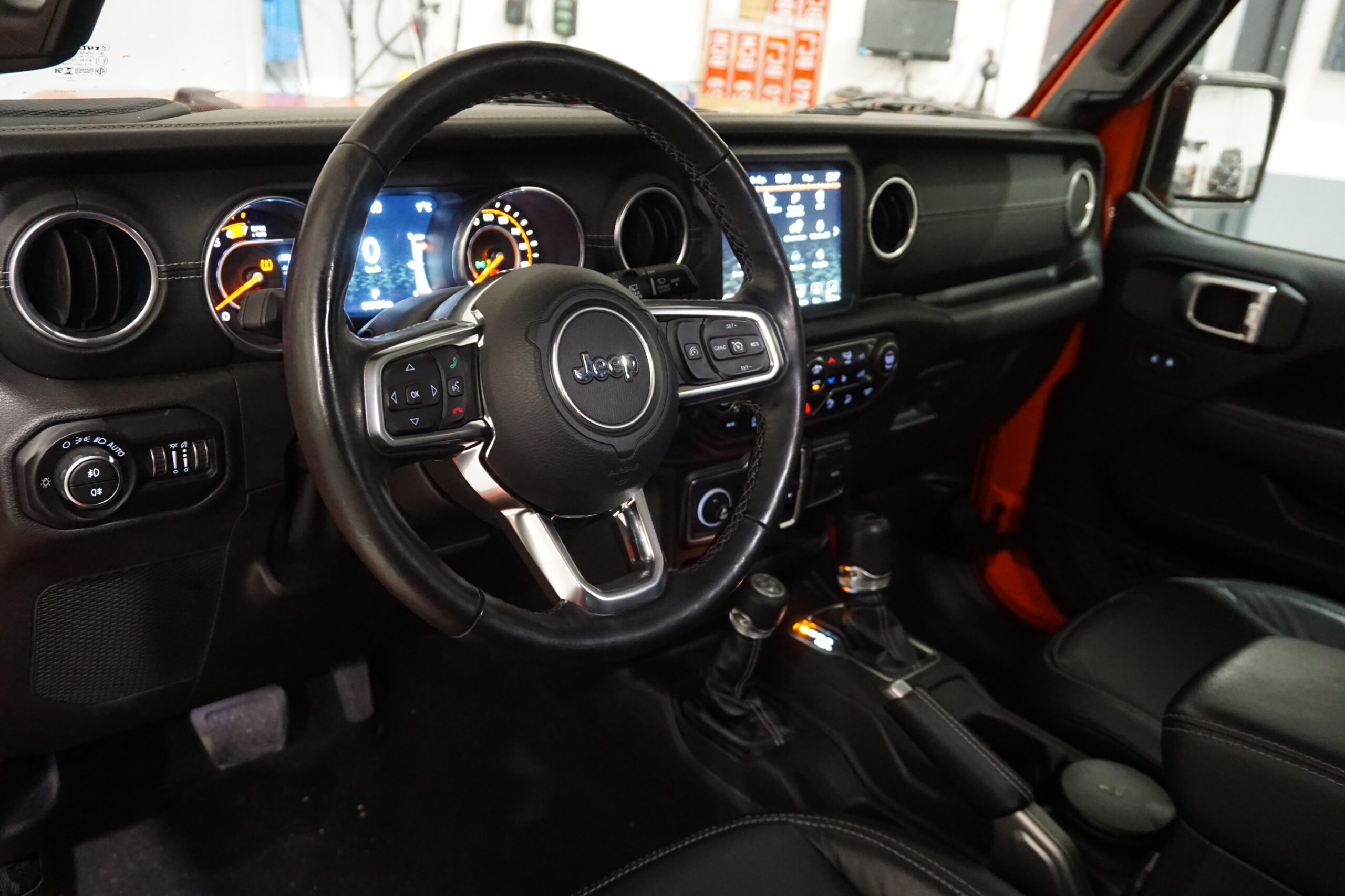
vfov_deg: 43.6
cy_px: 448
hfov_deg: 61.9
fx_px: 1121
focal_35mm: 30
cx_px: 672
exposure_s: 1/25
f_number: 4
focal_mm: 20
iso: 3200
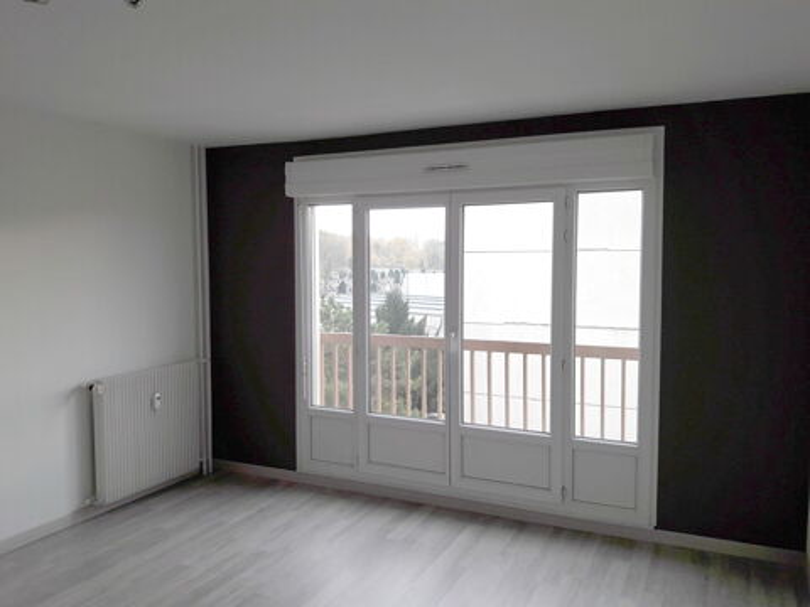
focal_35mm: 28
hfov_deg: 63.4
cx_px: 405
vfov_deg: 49.7
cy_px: 304
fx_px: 655
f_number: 1.9
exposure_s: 1/100
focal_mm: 3.7
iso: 50
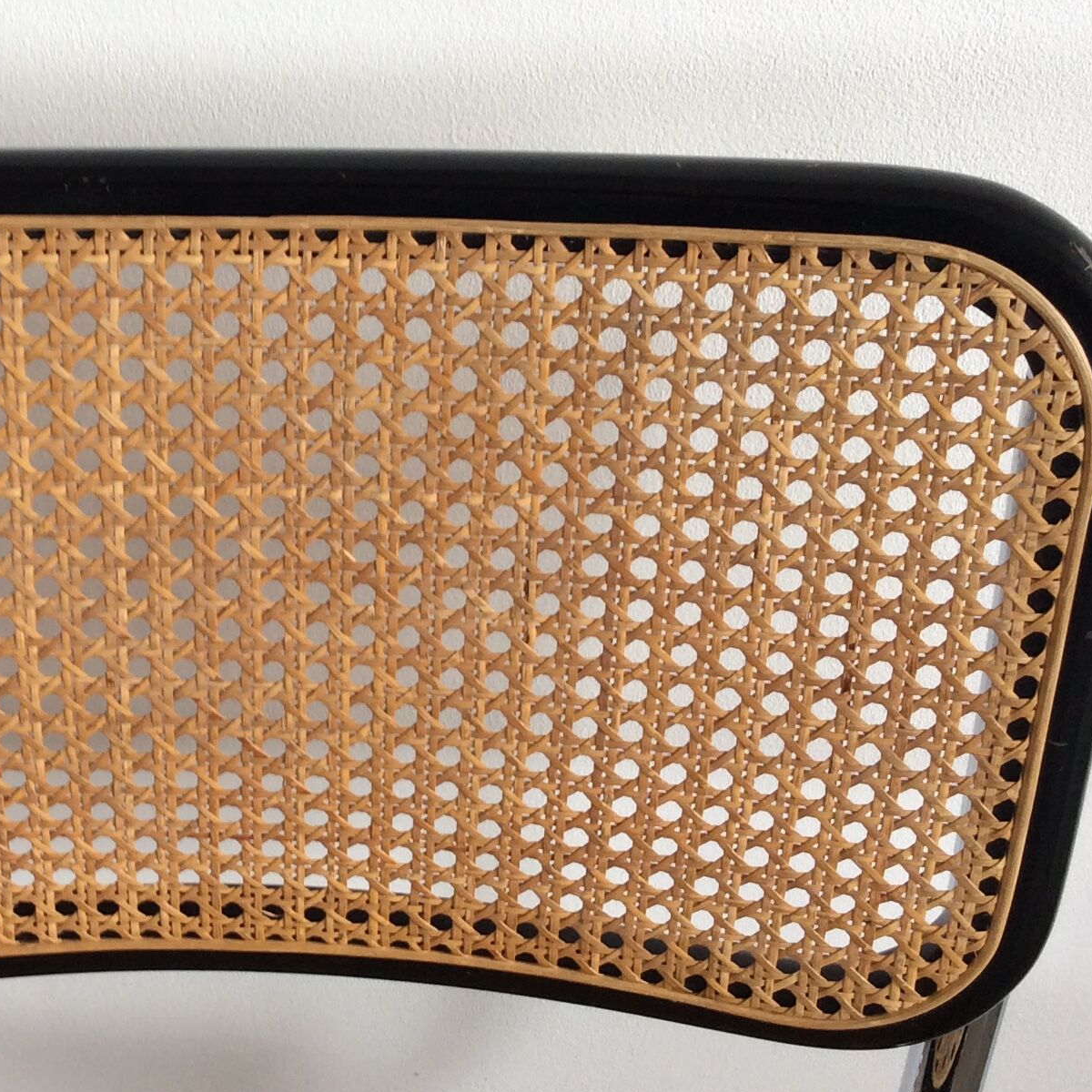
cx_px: 260
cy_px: 462
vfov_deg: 28.1
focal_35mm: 61
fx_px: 2177
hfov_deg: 27.7
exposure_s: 1/30
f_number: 2.4
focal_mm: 3.3
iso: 32
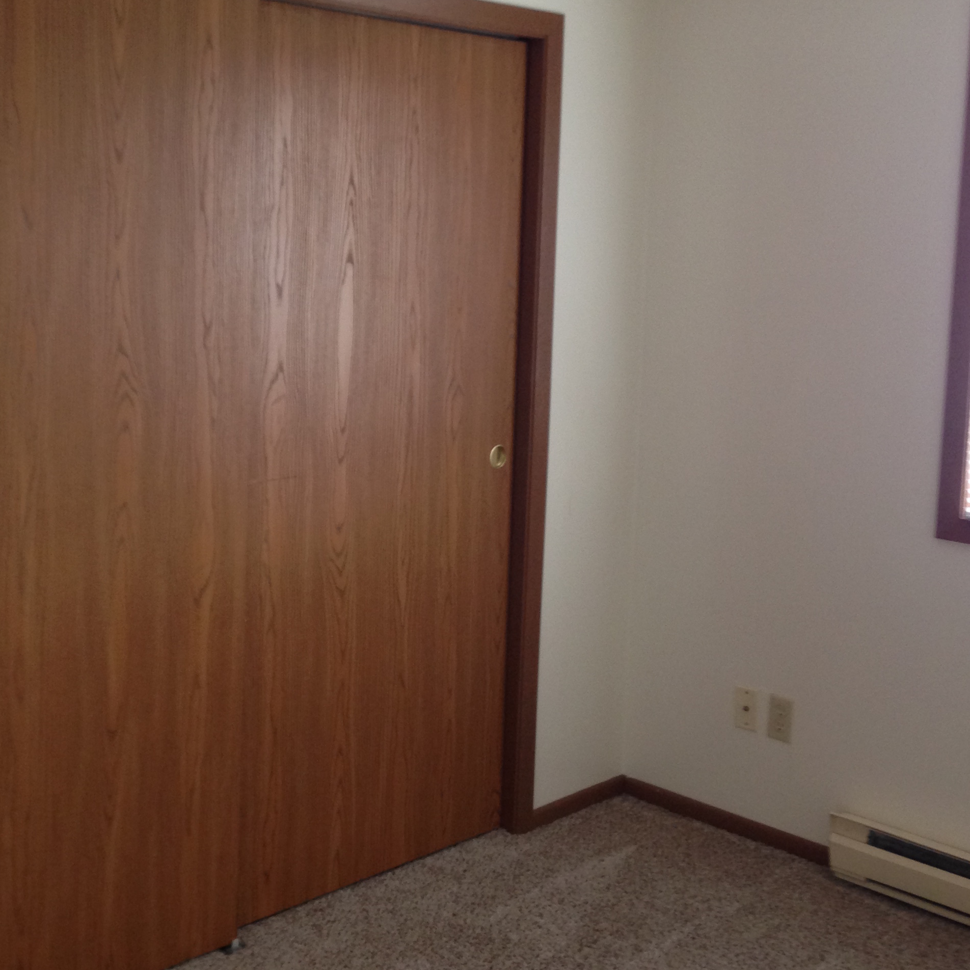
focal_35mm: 50
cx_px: 437
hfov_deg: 34.0
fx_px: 1585
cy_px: 405
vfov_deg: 33.9
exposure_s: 1/20
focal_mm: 4.12
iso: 80
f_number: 2.4
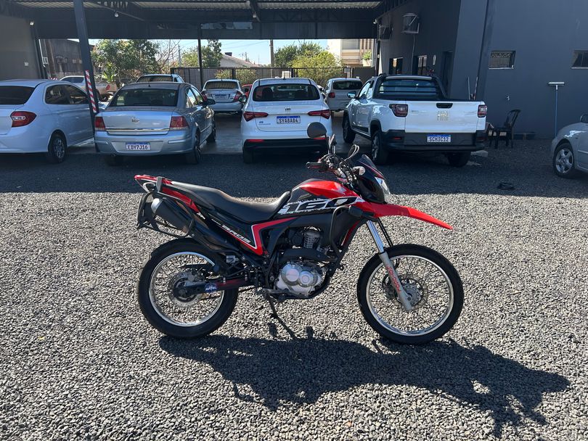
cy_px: 220
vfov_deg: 53.1
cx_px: 294
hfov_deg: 67.3
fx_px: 442
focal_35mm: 26
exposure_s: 1/1009
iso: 50
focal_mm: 5.7
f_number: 1.5
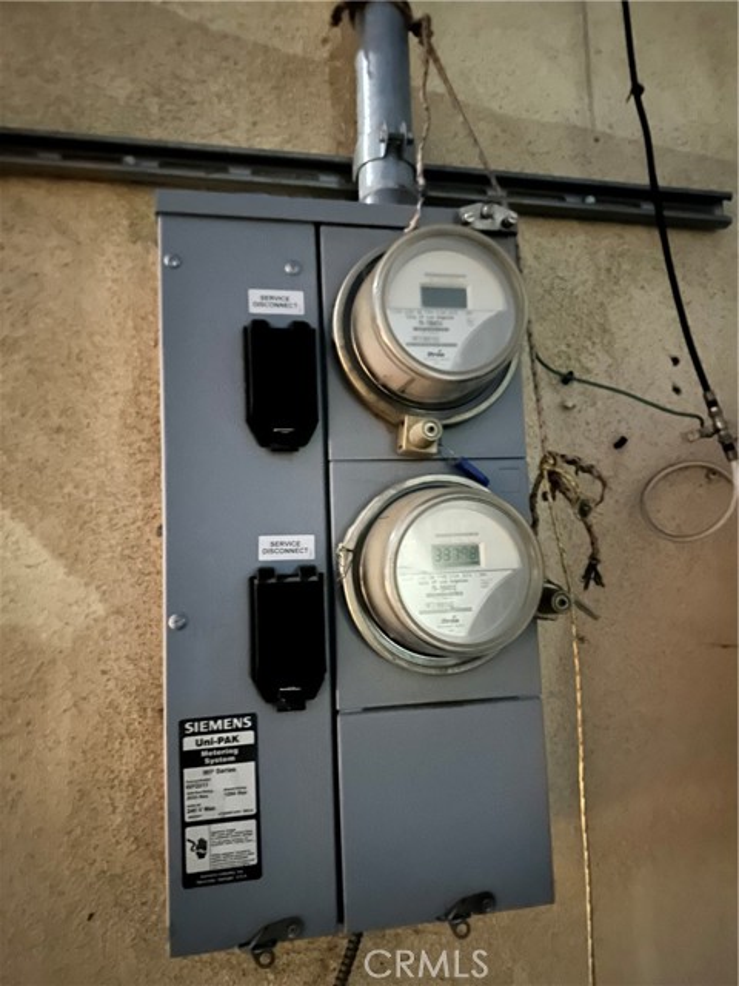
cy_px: 493
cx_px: 370
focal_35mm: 24
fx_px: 683
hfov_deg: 56.8
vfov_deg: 71.6
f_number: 1.78
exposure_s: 1/5
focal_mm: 6.86
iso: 6400
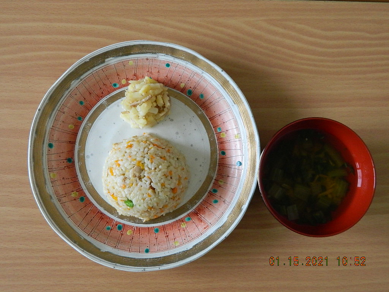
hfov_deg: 52.6
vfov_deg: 40.7
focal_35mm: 35
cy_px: 146
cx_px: 194
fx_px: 393
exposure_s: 1/40
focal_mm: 6.2
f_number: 3.3
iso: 400
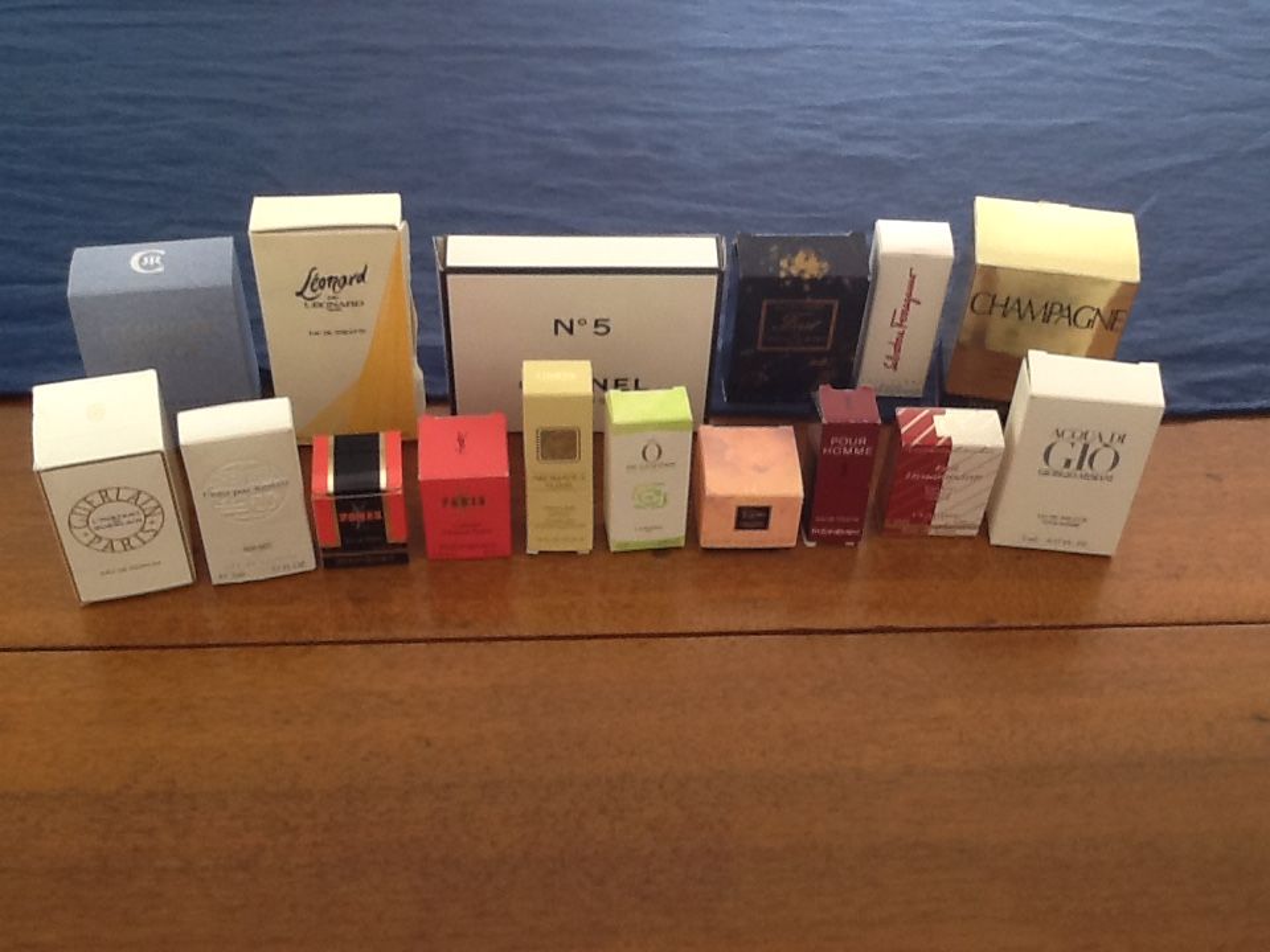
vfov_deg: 32.9
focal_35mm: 44
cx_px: 635
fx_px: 1614
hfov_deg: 42.9
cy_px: 476
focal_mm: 2.03
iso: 40
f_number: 2.4
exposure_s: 1/30
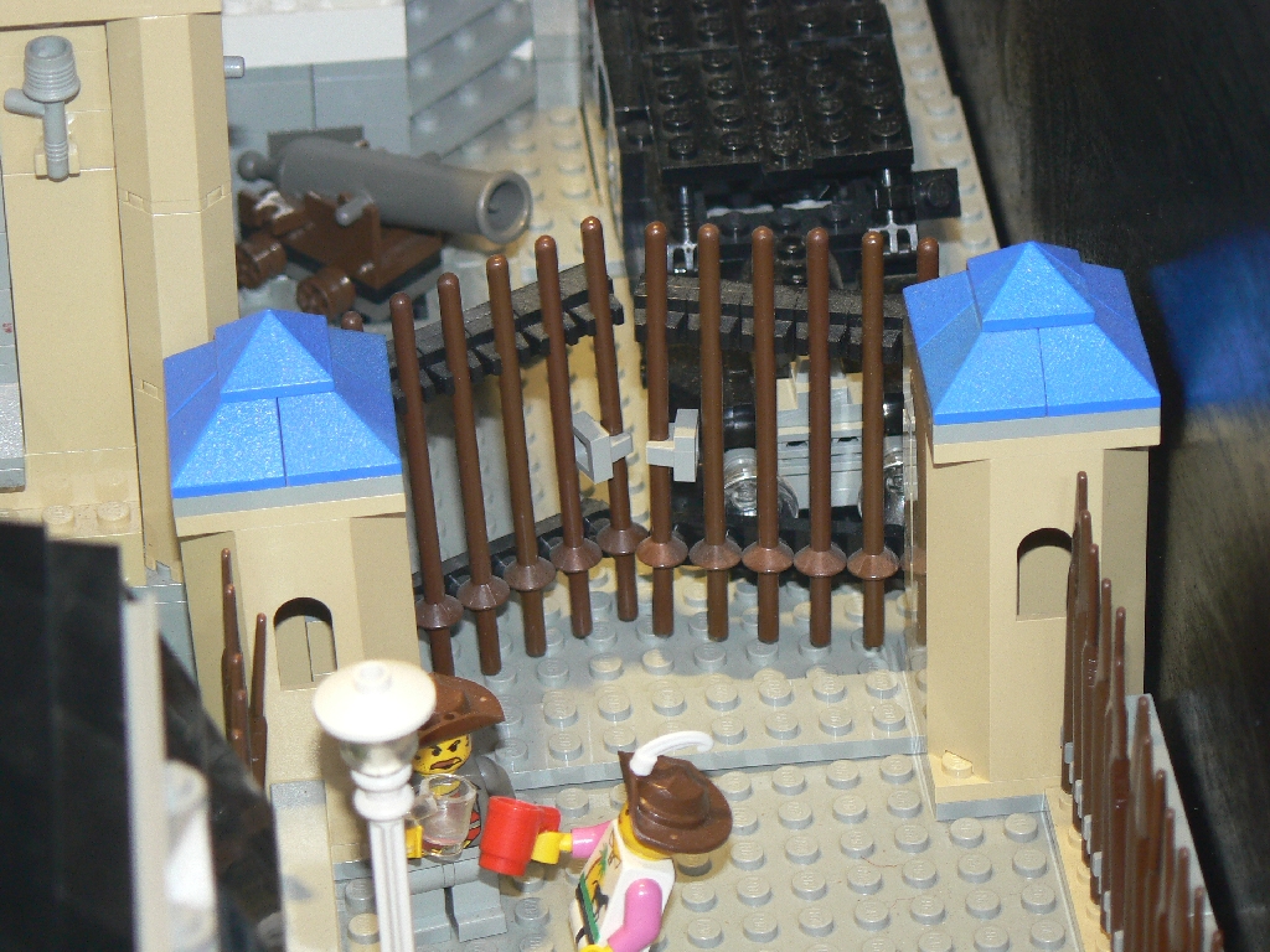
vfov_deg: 9.8
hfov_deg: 13.1
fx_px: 5540
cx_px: 635
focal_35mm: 151
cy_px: 476
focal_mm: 25.1
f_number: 3.2
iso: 100
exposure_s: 1/30
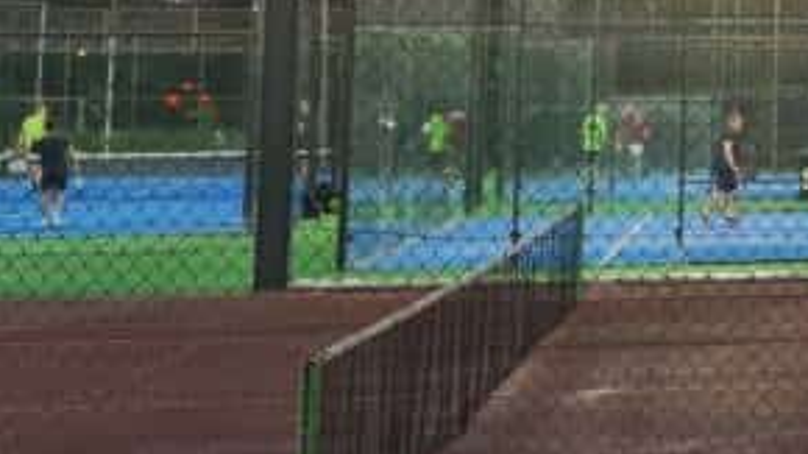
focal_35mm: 100
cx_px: 1201
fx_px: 2142
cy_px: -145
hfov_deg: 18.9
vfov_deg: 11.8
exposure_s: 1/50
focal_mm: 5.4
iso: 160
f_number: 1.8
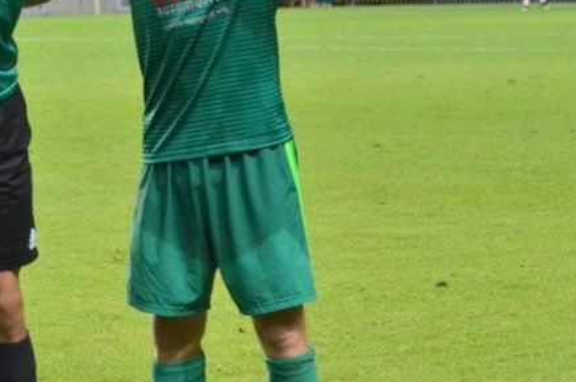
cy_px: 96
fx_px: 4633
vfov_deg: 4.7
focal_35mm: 290
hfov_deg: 7.1
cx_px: 135
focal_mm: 70
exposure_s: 1/320
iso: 2000
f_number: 4.5
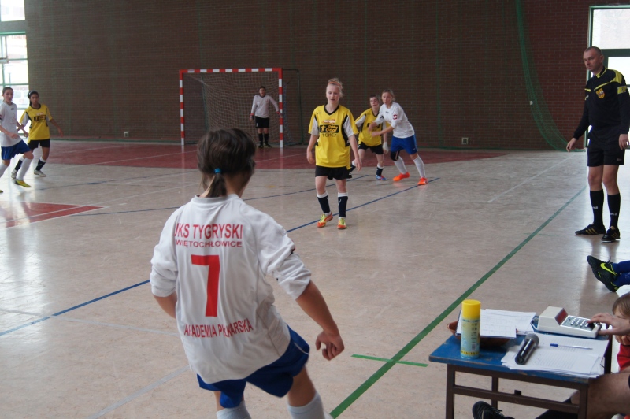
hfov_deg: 43.6
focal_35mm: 45
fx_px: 787
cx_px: 315
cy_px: 210
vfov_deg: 29.8
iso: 1000
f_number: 4.5
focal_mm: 30
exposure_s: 1/160
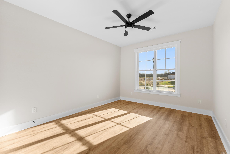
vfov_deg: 77.3
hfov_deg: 100.4
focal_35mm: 15
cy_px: 77
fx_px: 96
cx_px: 115
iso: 200
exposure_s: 1/40
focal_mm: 10
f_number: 9
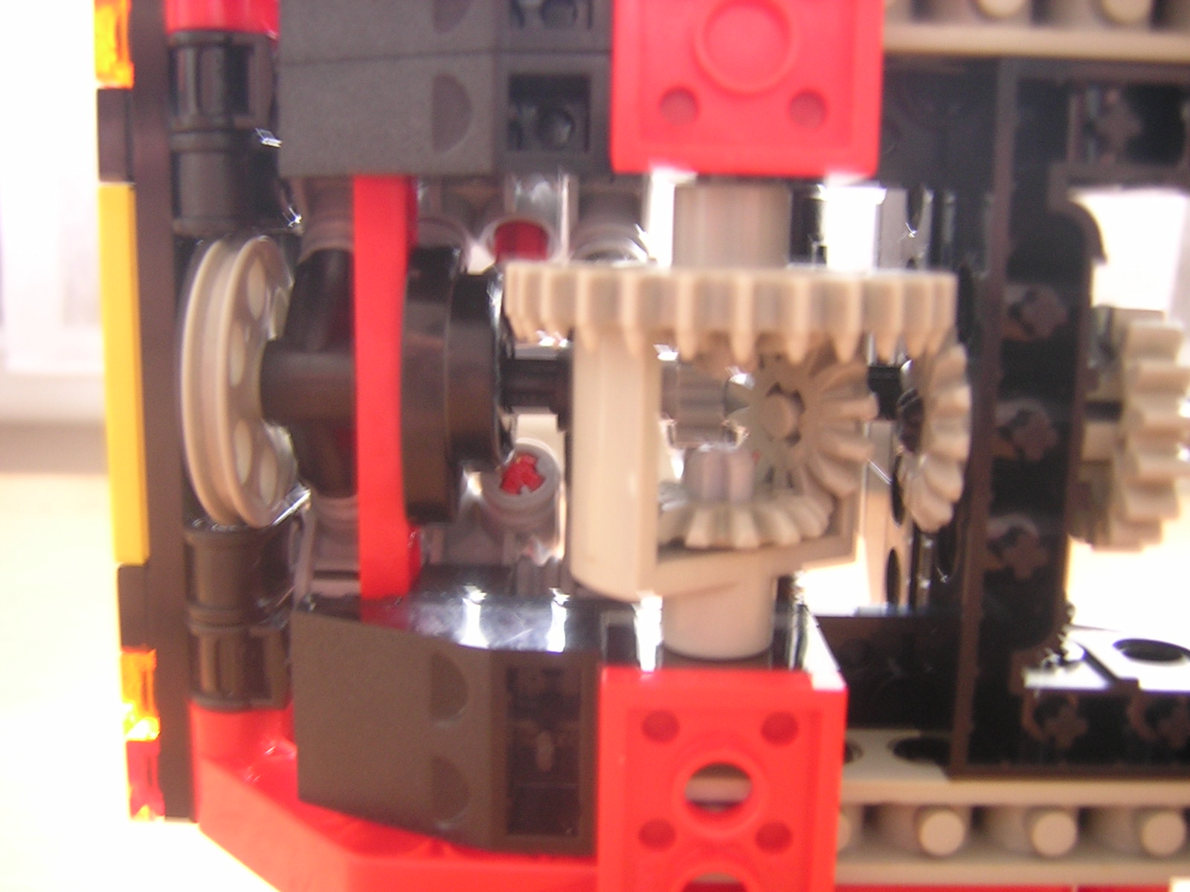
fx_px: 1238
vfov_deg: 39.7
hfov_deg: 51.4
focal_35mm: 36
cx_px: 595
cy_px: 446
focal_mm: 4.7
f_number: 2.6
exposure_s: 1/3.1
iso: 112
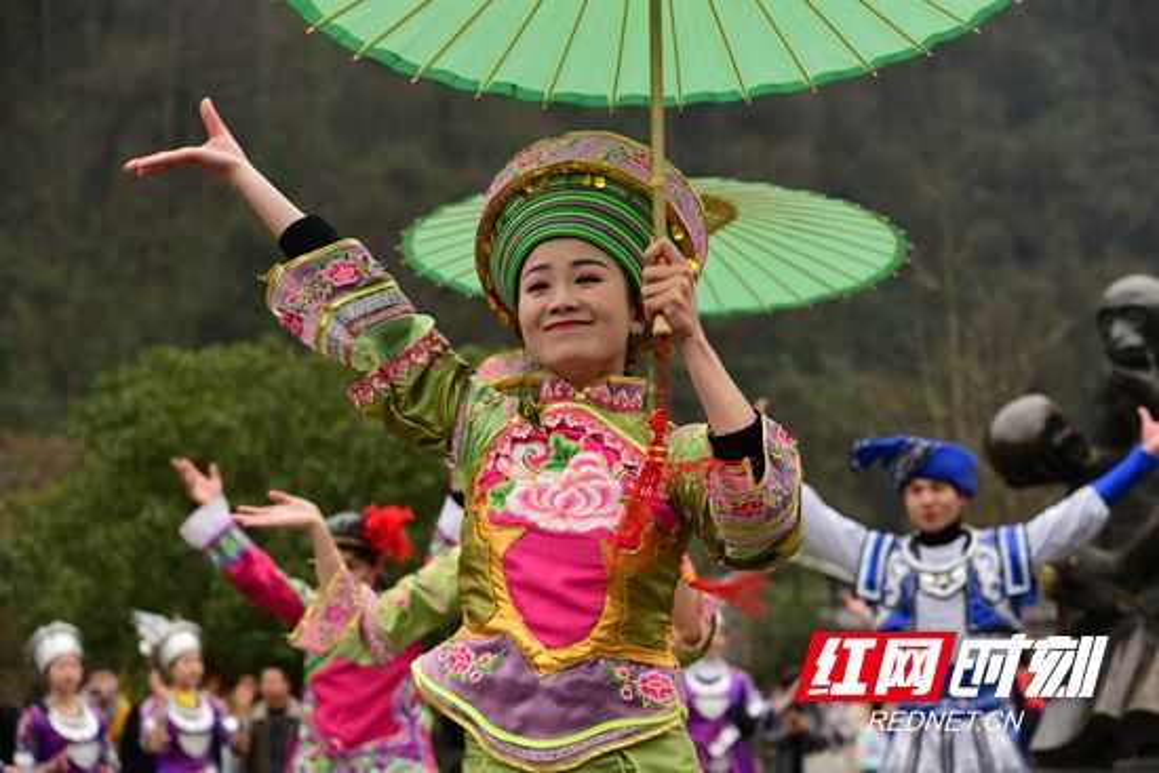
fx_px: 3156
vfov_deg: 14.0
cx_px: 580
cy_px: 386
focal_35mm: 98
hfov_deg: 20.8
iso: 140
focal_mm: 98
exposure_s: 1/100
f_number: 5.6
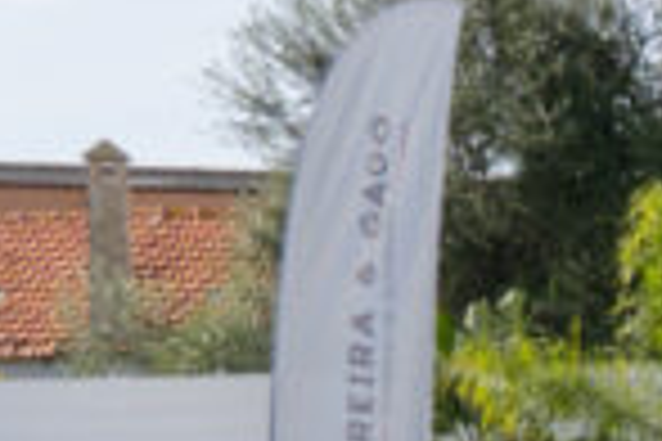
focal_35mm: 223
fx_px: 4100
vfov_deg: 6.0
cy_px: 988
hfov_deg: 8.0
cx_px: 1963
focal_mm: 21.5
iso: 160
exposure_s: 1/200
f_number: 10
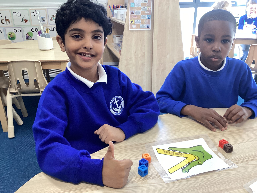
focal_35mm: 31
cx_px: 128
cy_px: 96
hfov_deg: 58.4
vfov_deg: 45.4
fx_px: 230
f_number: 2.4
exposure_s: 1/50
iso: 100
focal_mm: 3.3
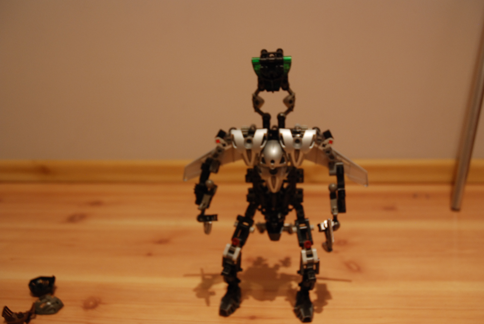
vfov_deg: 35.6
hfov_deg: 51.2
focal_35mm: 38
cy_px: 162
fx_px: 505
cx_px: 242
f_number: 3.8
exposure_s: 1/6
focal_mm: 25
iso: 500
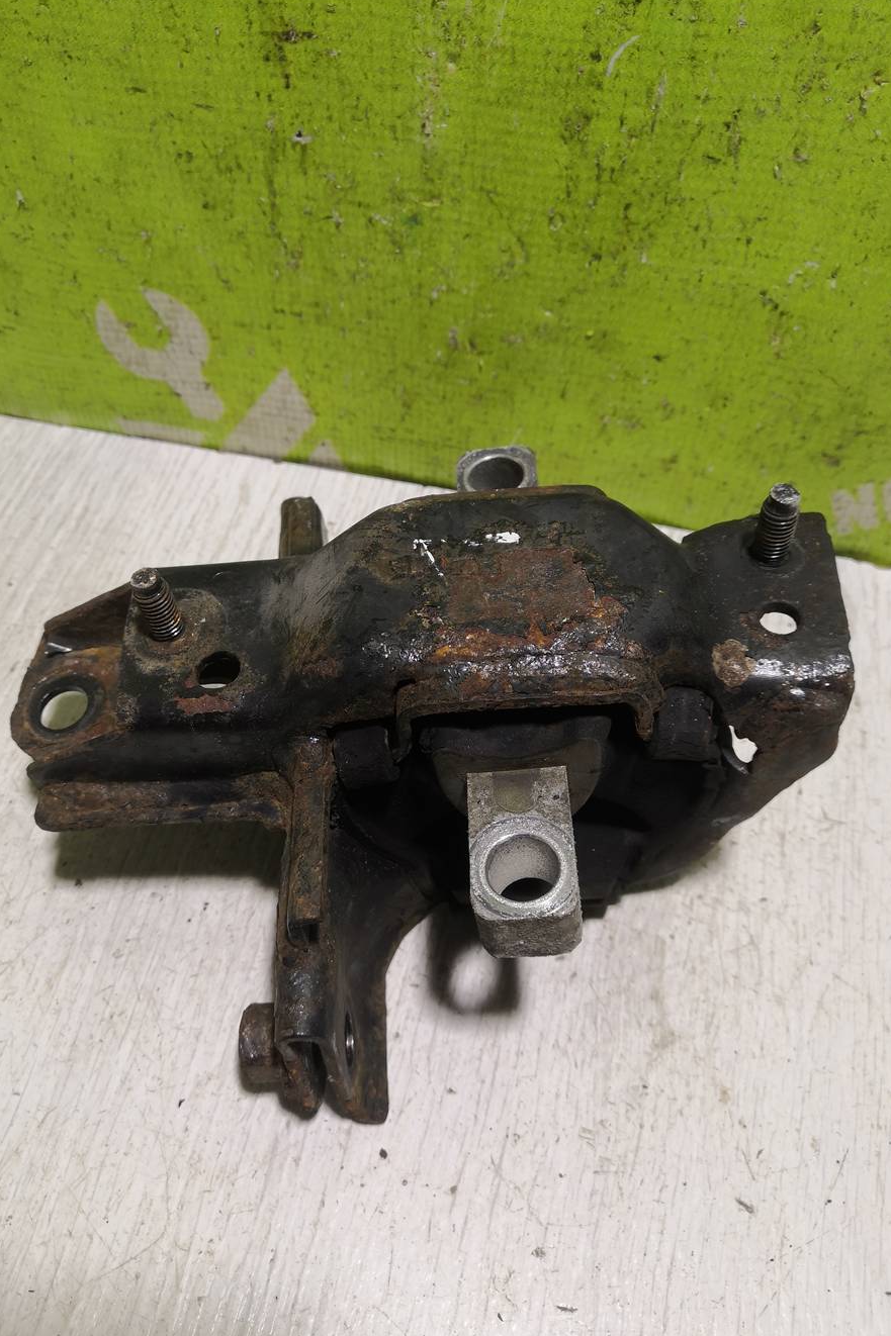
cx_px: 417
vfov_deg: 63.7
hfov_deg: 44.9
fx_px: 1077
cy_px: 677
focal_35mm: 29
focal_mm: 3.95
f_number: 1.8
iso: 50
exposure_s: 1/50
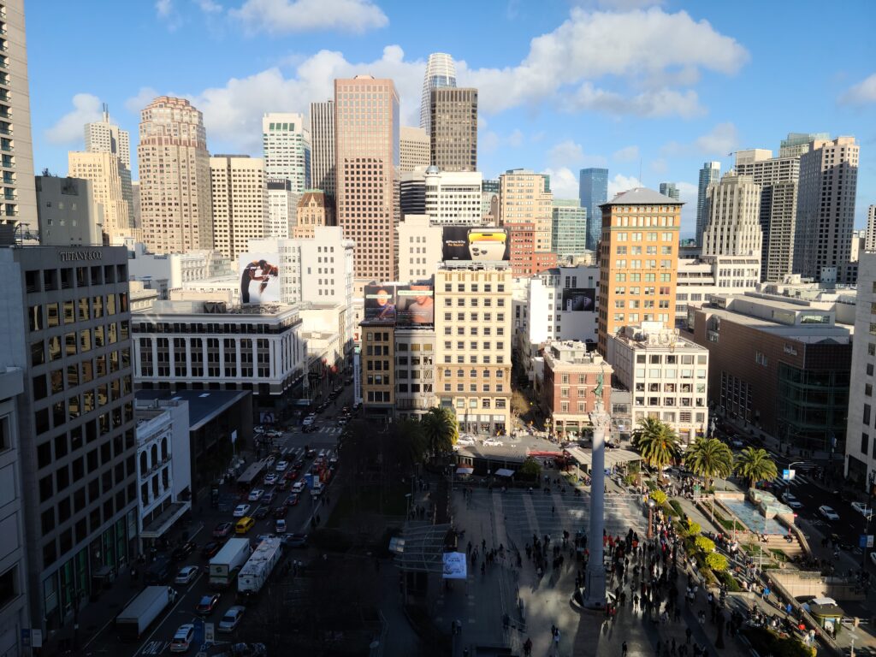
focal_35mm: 28
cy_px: 328
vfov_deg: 49.7
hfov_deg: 63.4
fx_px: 709
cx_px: 438
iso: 25
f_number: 2
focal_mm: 5.9
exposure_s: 1/895
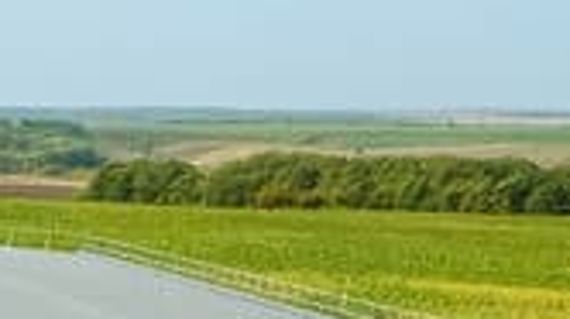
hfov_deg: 10.6
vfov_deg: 7.4
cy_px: 725
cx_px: -1027
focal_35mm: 155
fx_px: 2340
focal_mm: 16
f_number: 9
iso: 200
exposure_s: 1/420
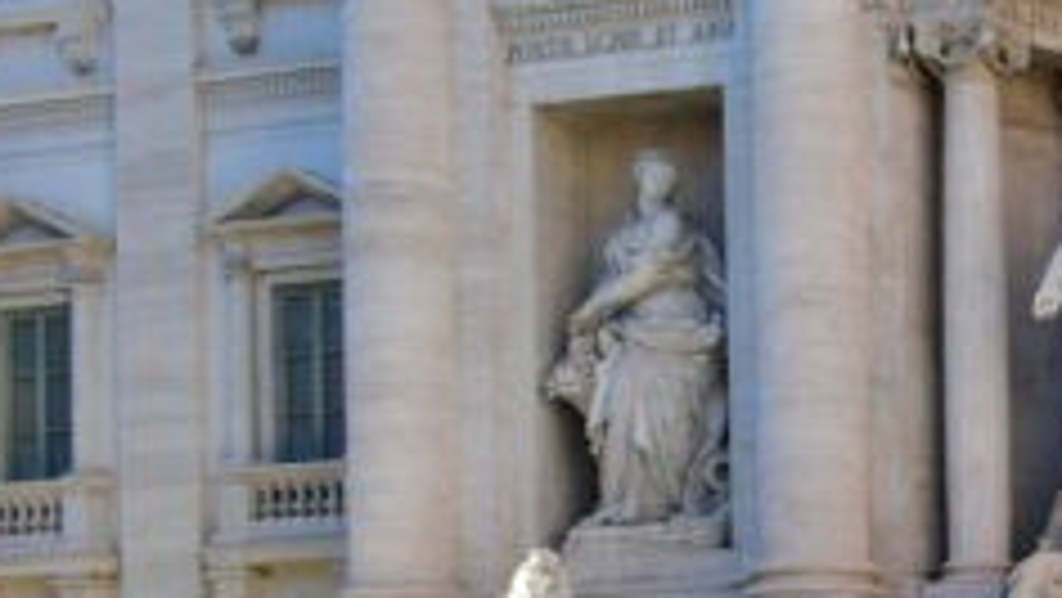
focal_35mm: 92
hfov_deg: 20.7
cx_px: 1449
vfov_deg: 12.7
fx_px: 2592
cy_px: 814
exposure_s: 1/250
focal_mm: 18
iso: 100
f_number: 5.6
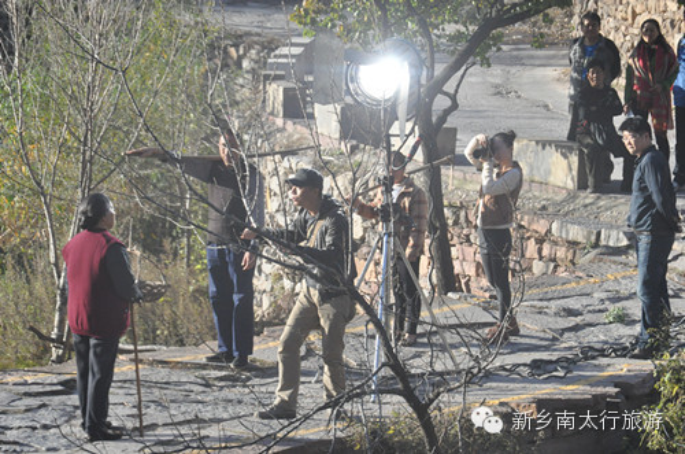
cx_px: 342
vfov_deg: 9.1
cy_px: 227
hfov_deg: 13.7
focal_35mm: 150
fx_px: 2848
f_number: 13
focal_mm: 100
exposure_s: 1/640
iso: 1250
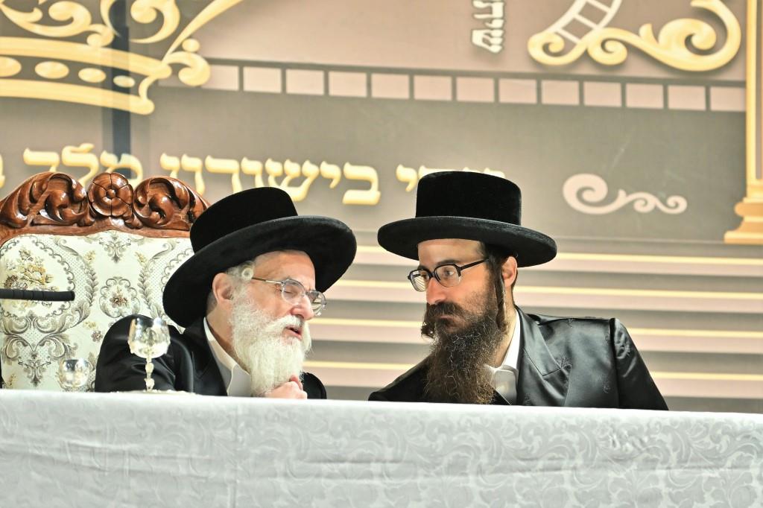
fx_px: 6356
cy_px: 254
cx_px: 382
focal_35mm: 300
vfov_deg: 4.6
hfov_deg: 6.9
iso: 640
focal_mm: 200
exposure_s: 1/250
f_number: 2.8
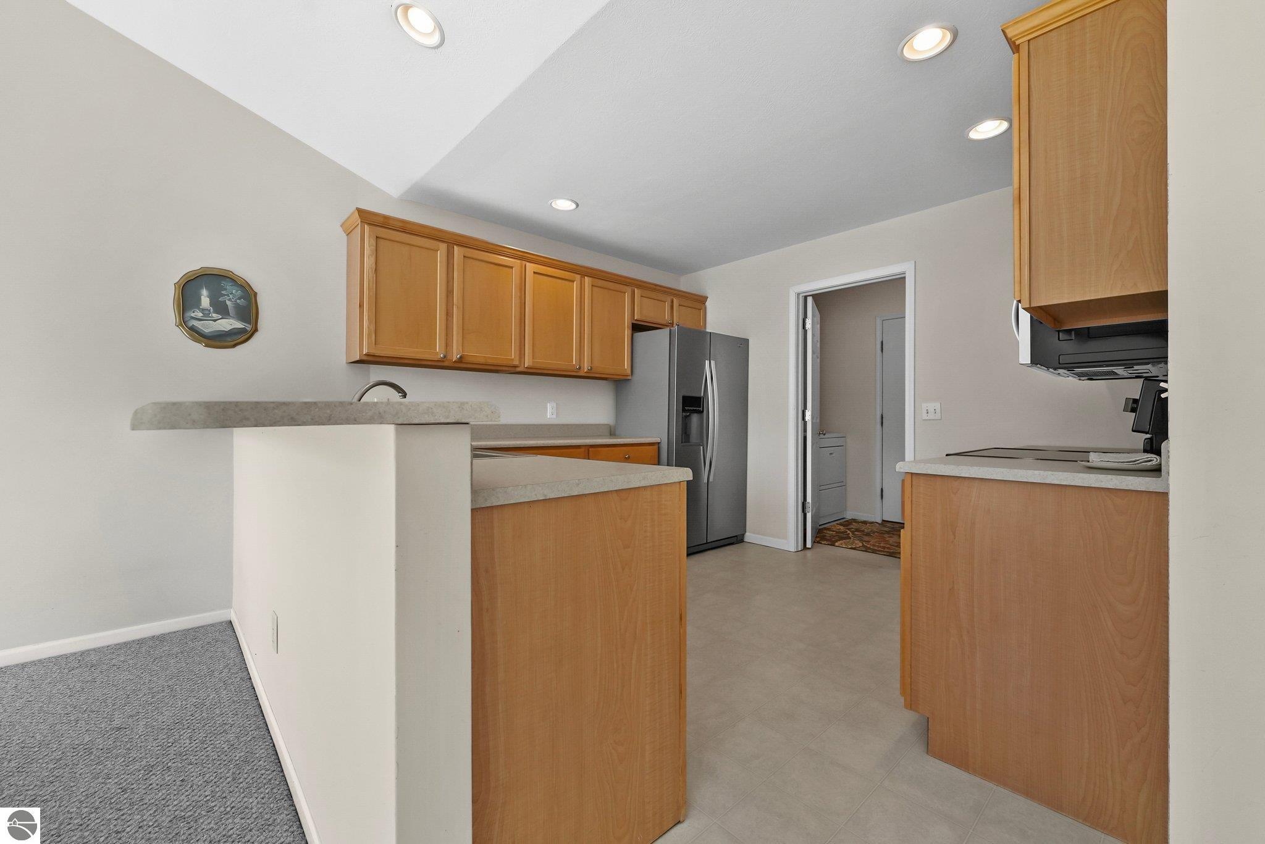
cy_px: 422
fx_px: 492
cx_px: 632
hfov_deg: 104.2
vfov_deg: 81.3
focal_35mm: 14
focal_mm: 14
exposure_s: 1/30
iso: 640
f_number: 7.1
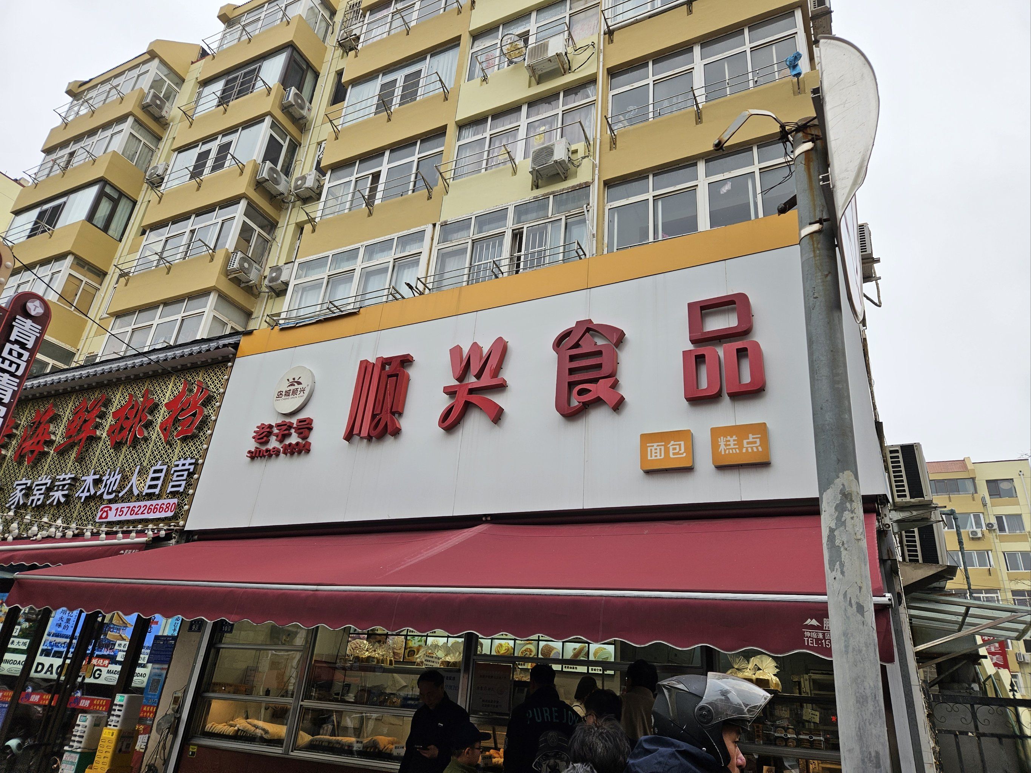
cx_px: 516
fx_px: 685
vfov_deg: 58.9
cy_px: 386
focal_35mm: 23
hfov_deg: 73.9
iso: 25
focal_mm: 5.4
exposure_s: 1/435
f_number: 1.8
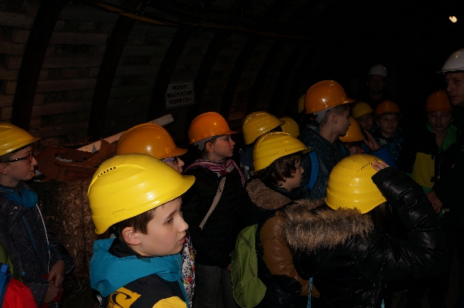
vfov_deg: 39.9
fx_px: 425
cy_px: 154
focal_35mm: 33
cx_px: 232
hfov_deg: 57.3
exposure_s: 1/60
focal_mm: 22
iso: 100
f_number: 6.3
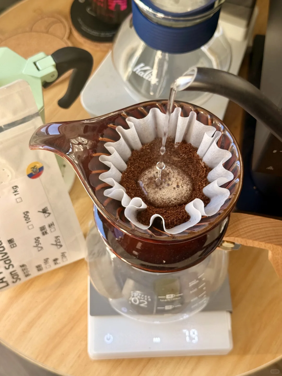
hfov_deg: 30.3
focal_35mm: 48
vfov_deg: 39.7
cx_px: 141
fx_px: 521
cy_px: 188
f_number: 1.78
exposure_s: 1/220
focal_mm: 6.76
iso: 100
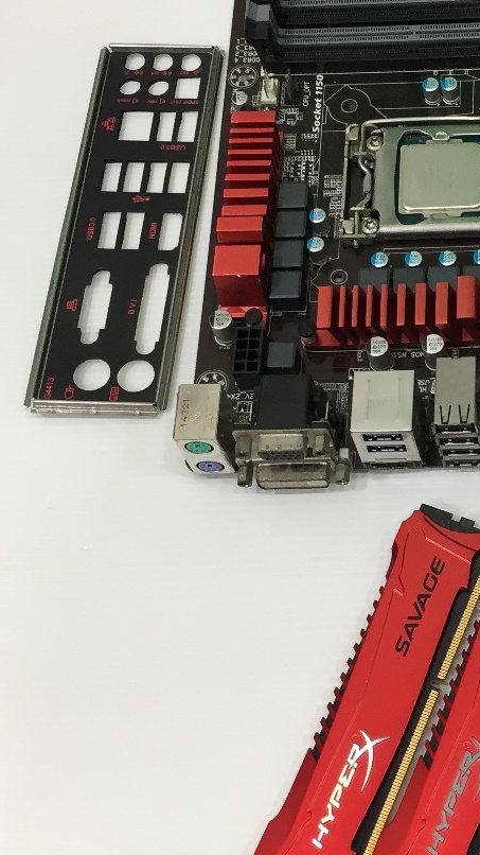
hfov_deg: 18.0
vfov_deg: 32.8
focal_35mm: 64
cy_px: 394
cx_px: 561
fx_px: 1449
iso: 80
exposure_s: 1/33
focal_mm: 4.15
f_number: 2.2
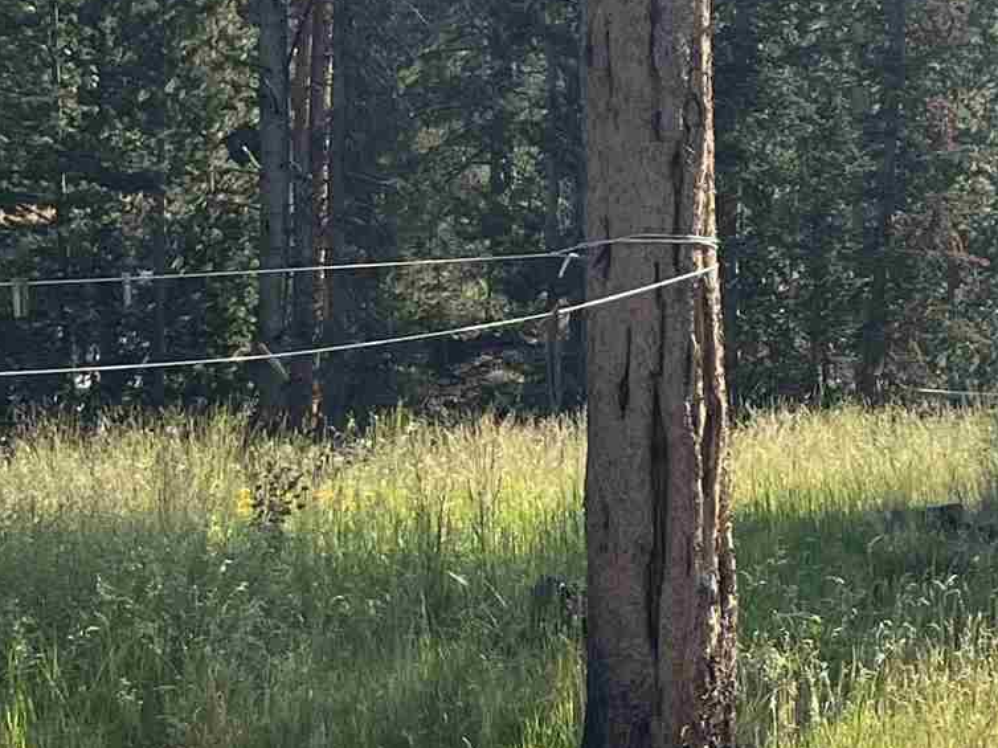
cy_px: 469
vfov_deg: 13.9
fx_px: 3055
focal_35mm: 106
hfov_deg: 15.9
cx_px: 1774
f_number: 1.6
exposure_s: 1/1721
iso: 50
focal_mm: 5.1
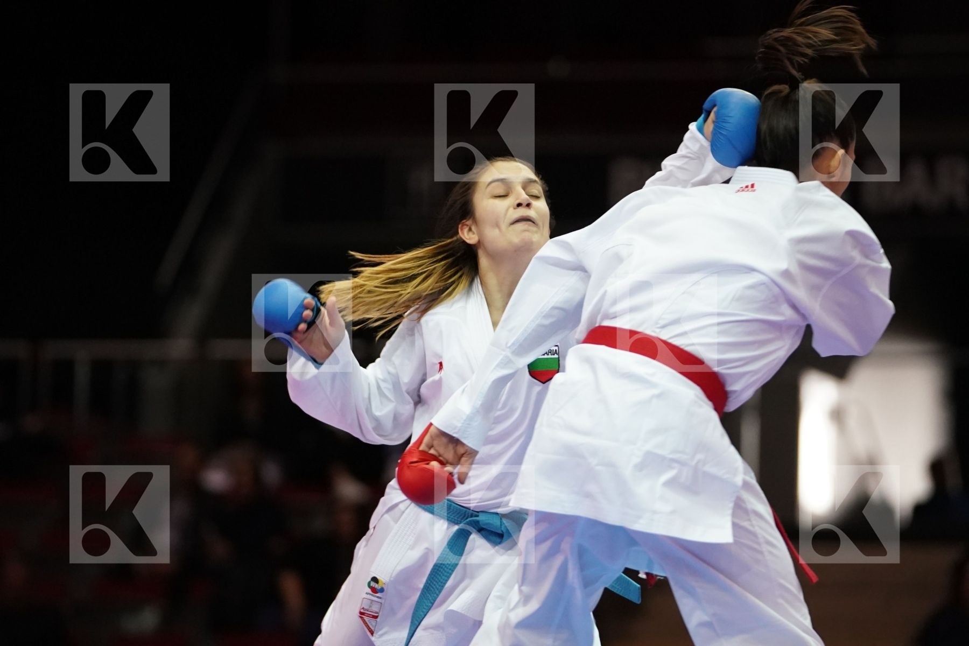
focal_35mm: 232
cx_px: 484
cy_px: 323
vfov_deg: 5.9
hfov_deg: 8.9
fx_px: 6244
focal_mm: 155
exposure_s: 1/1000
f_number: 2.8
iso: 3200
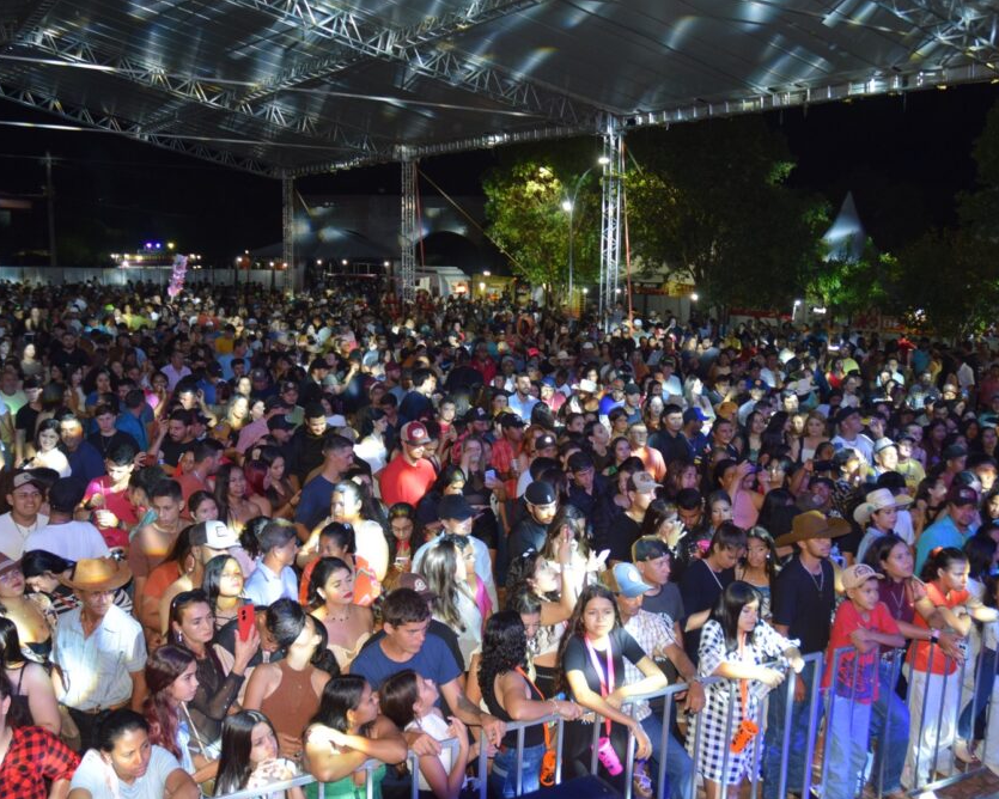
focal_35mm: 38
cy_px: 407
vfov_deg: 39.2
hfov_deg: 47.9
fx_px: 1124
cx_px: 522
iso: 800
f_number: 3.8
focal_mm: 22
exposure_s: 1/60
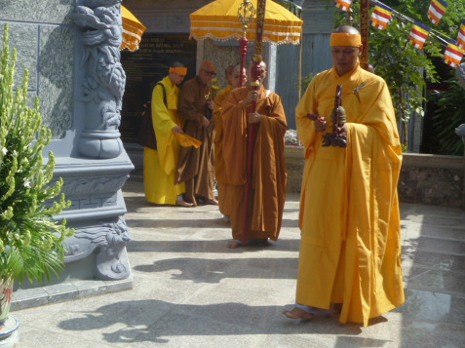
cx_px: 187
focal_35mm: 47
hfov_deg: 40.3
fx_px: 631
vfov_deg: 30.7
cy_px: 133
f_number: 5.6
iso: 80
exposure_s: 1/250
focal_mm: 6.3
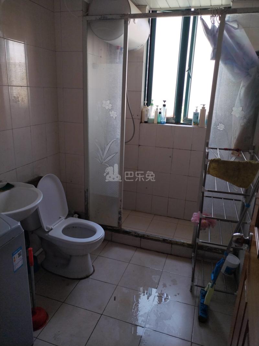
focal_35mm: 26
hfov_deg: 53.1
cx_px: 130
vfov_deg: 67.3
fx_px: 259
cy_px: 173
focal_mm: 4.75
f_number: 1.8
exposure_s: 1/50
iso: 113
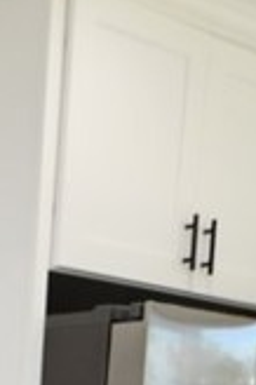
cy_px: 628
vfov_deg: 17.6
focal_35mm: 100
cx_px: -134
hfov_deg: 12.9
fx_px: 1069
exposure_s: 1/100
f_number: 5
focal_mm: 11
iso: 200
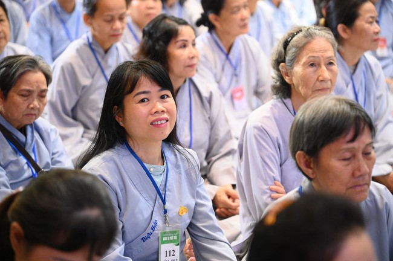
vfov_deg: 11.4
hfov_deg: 17.1
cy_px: 130
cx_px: 196
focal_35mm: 120
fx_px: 1309
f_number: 4
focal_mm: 120
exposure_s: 1/125
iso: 8000
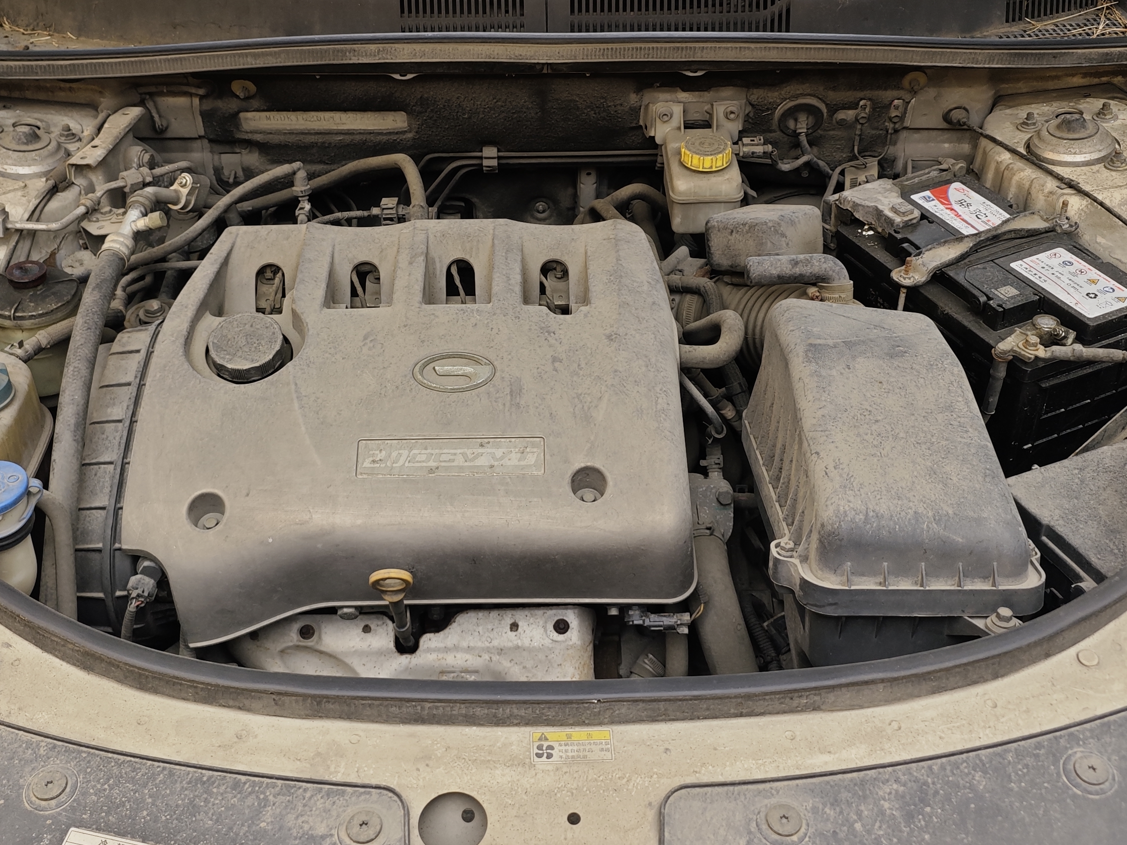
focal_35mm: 42
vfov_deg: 34.2
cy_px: 324
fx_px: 1367
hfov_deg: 44.8
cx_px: 540
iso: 80
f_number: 1.9
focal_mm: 8.7
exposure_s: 1/50
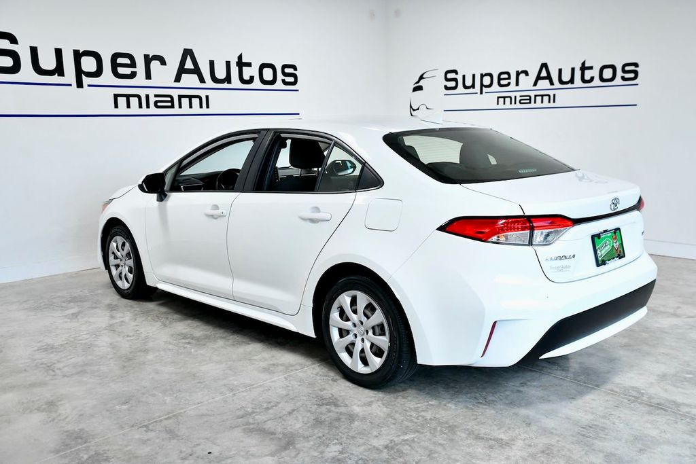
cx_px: 348
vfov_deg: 38.9
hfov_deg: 55.8
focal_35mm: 34
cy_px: 232
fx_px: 657
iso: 2500
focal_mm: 34
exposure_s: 1/800
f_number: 4.5
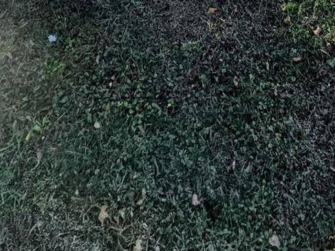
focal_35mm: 41
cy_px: -254
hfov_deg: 44.8
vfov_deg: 19.2
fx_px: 397
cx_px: 236
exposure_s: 1/880
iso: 50
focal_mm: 2.2
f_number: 2.2
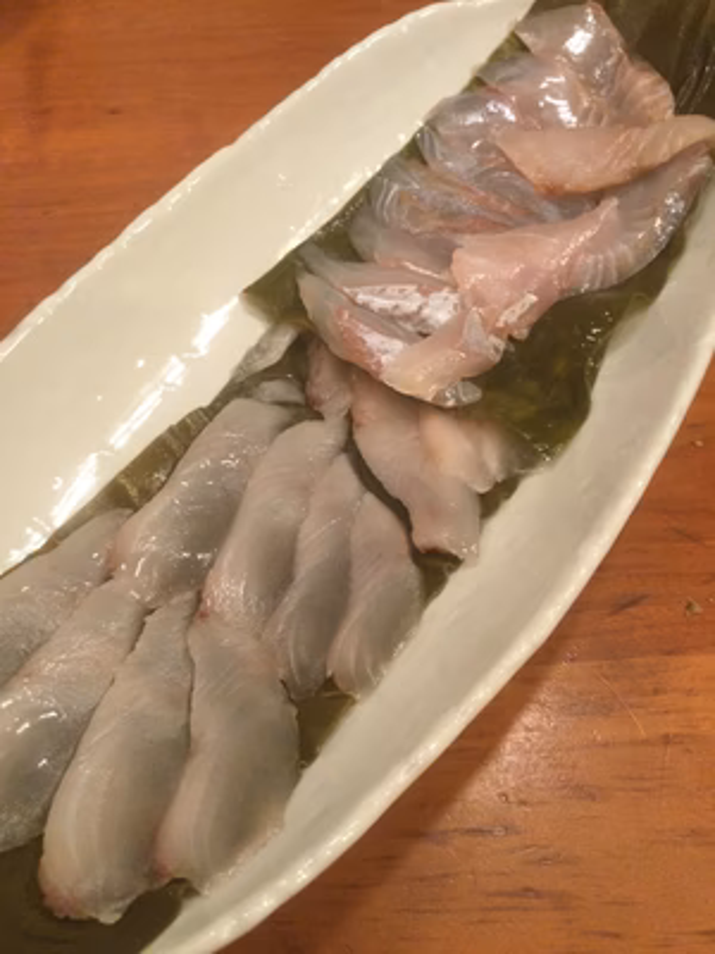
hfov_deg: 45.4
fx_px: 854
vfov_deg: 58.4
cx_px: 358
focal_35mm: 31
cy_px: 477
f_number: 2.4
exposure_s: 1/33
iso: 160
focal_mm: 3.3
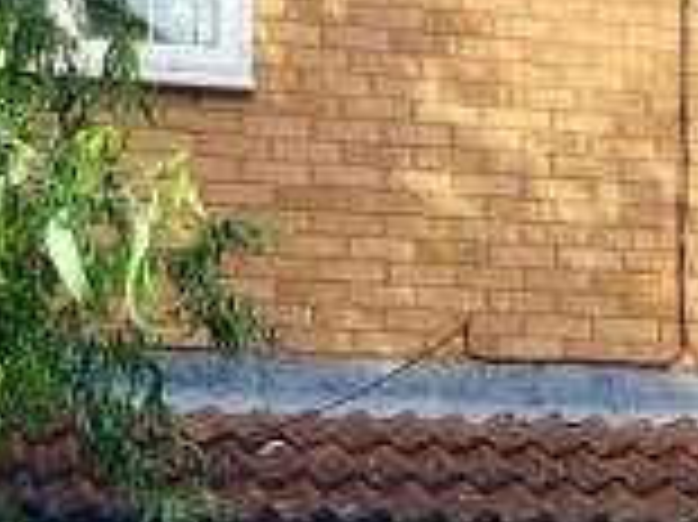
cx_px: 403
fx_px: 2196
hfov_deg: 18.0
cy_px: 533
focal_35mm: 109
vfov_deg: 13.4
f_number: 2.2
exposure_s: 1/746
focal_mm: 4.15
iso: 25
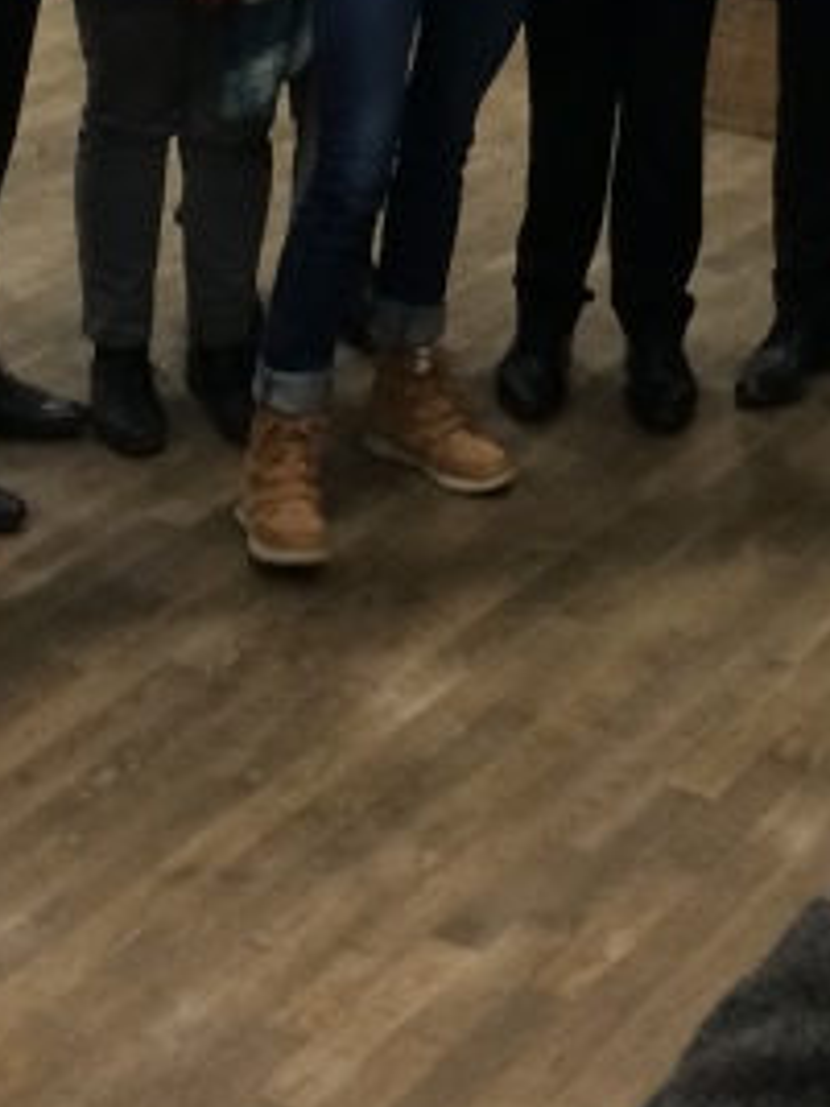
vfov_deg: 15.9
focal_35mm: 111
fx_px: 3549
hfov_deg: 13.3
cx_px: 669
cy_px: -657
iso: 200
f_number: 2.2
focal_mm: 4.15
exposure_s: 1/33
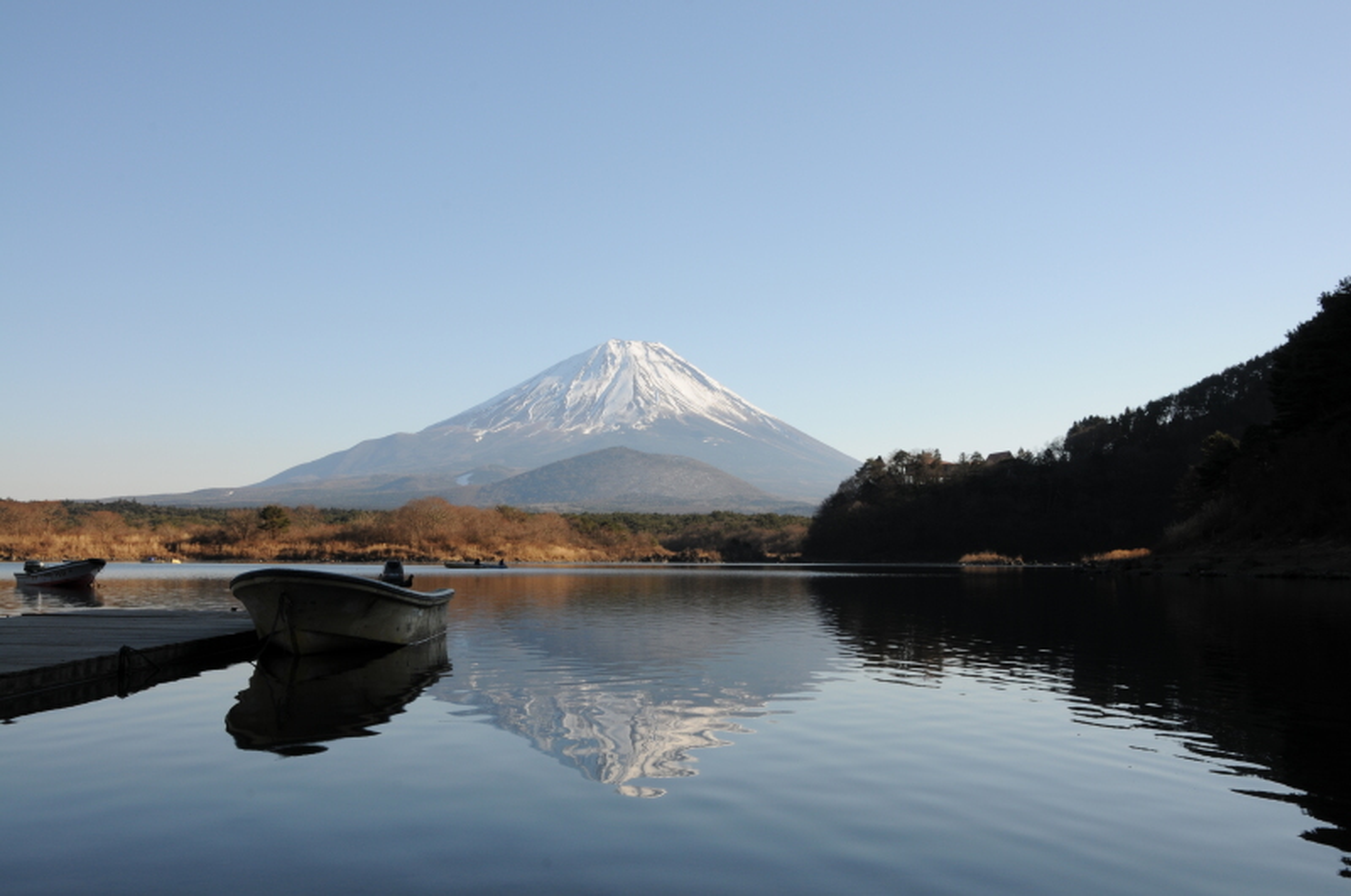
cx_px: 676
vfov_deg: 35.4
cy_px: 448
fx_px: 1405
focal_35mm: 38
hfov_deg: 51.3
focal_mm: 25
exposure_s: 1/100
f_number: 16
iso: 200
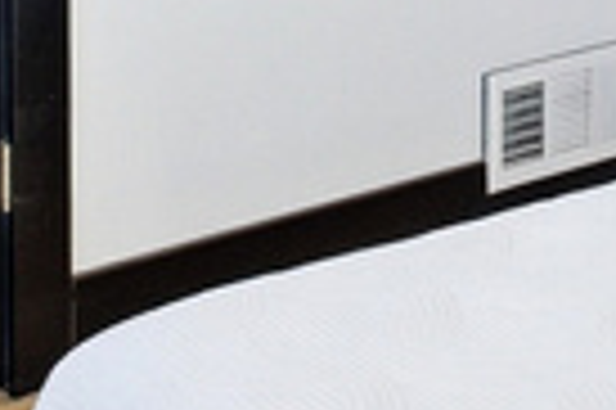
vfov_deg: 11.1
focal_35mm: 110
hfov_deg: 17.9
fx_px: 1884
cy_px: -455
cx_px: 665
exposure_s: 1/2500
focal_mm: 14.7
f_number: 5.6
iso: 1600
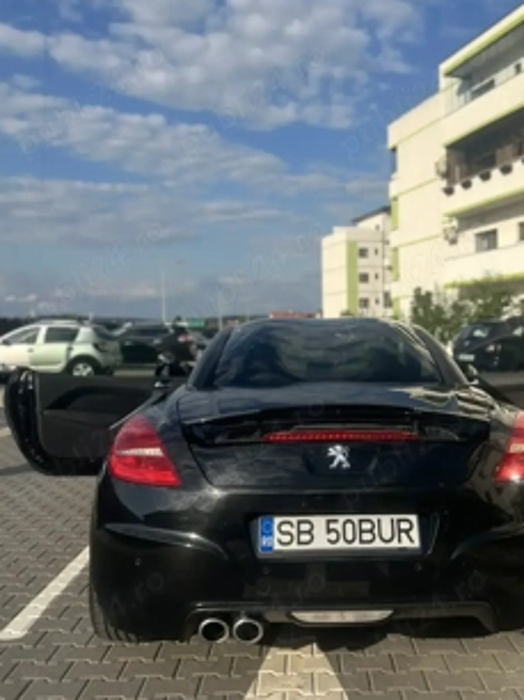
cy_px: 313
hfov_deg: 41.4
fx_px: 687
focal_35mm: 34
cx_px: 332
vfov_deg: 53.9
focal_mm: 5.7
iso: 50
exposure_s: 1/4831
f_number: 1.5
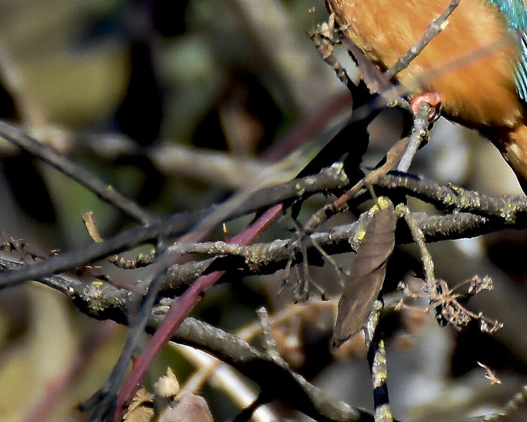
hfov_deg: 1.8
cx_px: 267
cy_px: 31
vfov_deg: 1.5
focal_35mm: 1058
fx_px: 16498
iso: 1250
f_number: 6.3
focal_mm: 300
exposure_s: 1/2000
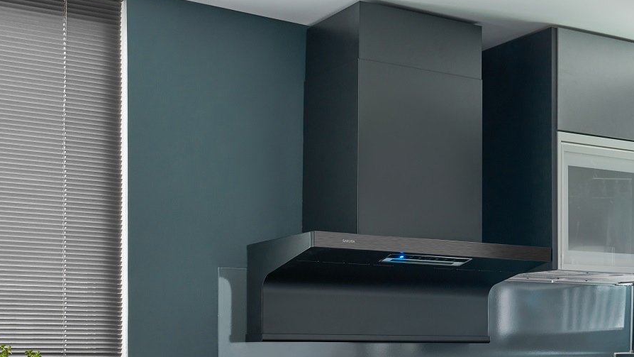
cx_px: 303
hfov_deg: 33.3
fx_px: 1059
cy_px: 380
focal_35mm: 63
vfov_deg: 18.5
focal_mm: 32
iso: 800
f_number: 8
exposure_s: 1/25
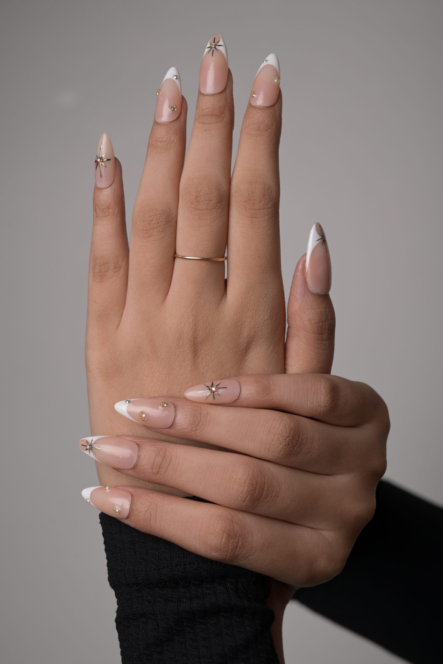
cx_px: 222
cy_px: 332
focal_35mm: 70
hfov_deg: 19.5
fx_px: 1291
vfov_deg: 28.8
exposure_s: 1/160
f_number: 9
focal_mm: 70
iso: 250
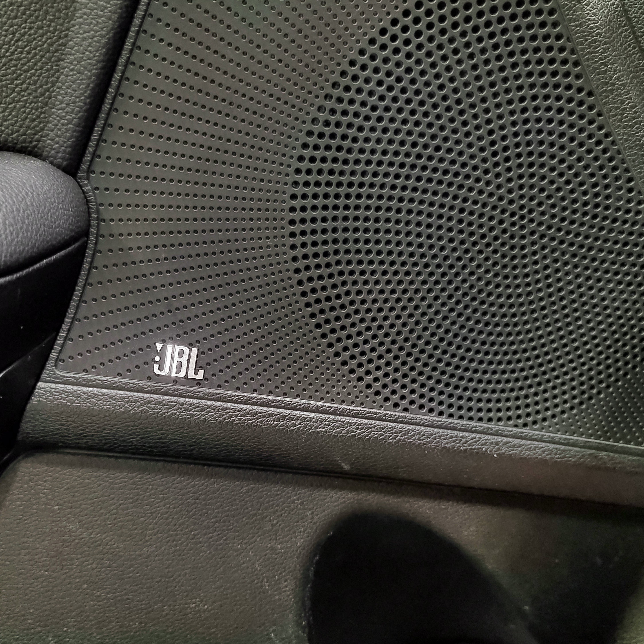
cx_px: 308
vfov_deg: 51.1
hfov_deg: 51.1
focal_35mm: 32
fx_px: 674
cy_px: 321
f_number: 1.9
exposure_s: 1/60
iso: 4840
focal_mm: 5.52
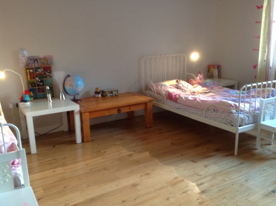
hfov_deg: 52.7
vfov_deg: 40.6
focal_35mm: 35
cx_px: 138
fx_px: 279
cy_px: 103
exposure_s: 1/15
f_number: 2.4
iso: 200
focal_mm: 4.28
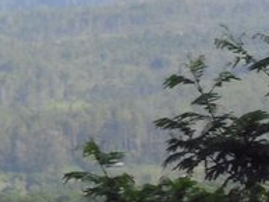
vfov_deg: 2.5
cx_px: -353
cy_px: 128
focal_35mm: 600
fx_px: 4665
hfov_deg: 3.3
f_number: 5.2
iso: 100
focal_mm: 18.6
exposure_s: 1/200
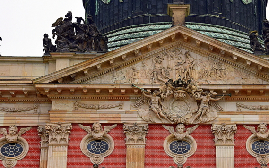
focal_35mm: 97
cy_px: 98
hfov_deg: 21.4
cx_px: 182
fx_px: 709
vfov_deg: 13.5
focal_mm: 45
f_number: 8
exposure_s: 1/50
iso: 400
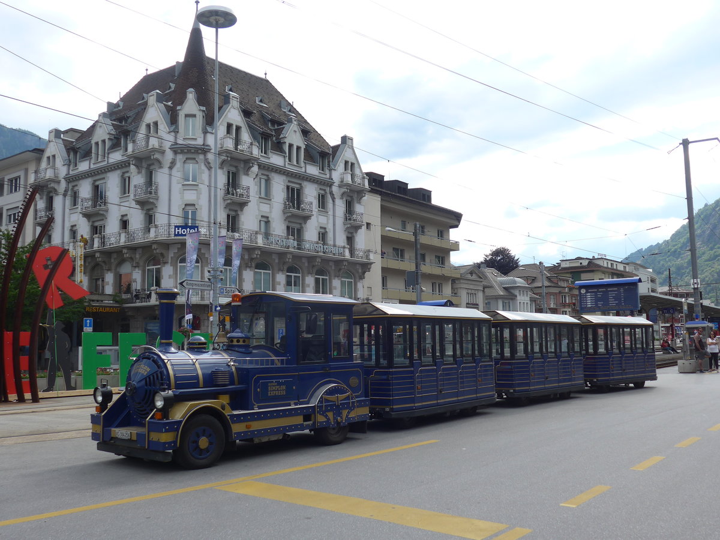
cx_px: 360
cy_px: 270
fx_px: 707
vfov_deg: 41.8
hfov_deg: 54.0
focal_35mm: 34
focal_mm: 7
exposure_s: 1/800
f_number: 2.8
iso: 80
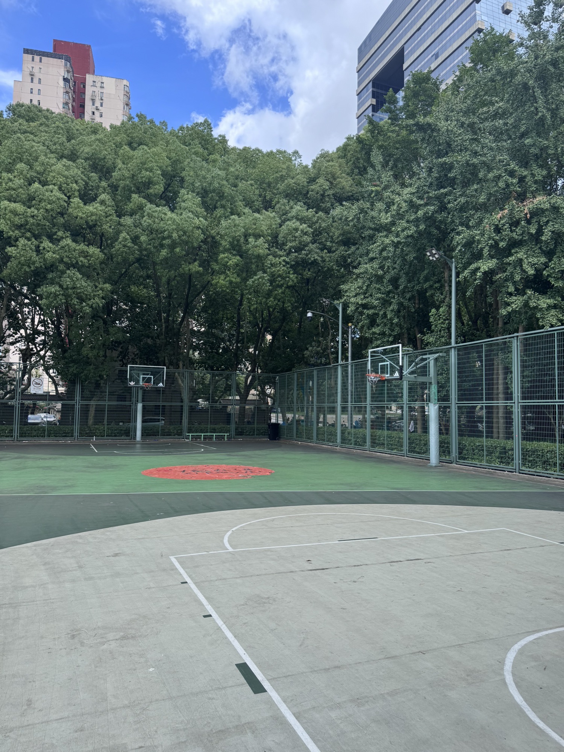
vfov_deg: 71.6
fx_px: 521
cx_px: 282
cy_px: 376
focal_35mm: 24
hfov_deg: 56.8
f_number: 1.78
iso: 80
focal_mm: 6.76
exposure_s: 1/1560
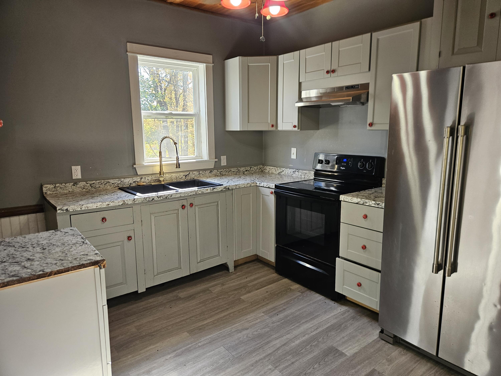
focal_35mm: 23
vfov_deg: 58.9
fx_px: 333
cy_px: 188
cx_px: 250
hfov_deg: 73.9
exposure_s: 1/120
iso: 160
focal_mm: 5.4
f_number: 1.8
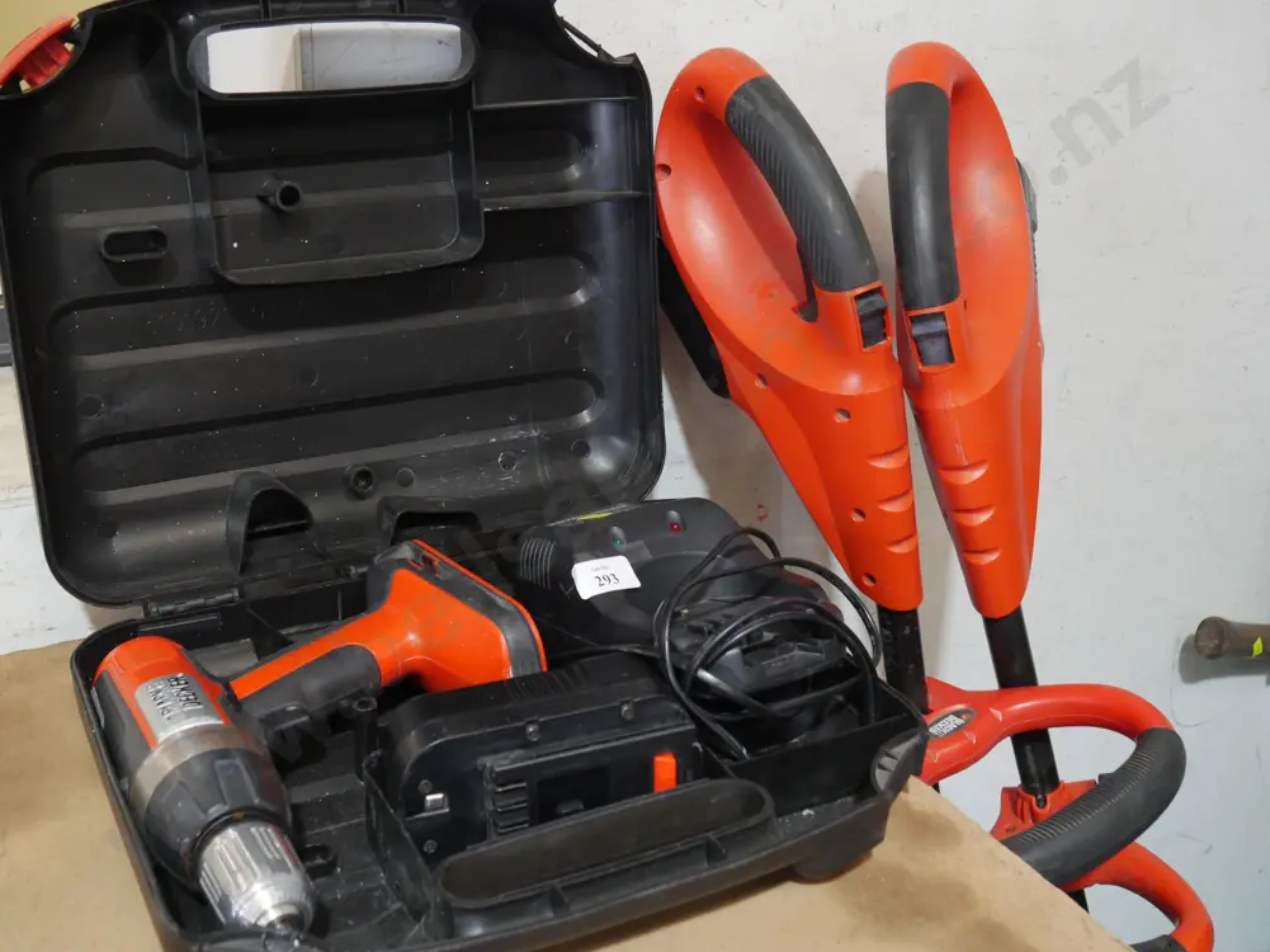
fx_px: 1577
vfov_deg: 33.6
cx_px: 633
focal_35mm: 43
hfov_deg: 43.9
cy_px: 469
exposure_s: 1/60
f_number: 4.6
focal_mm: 21
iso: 1250
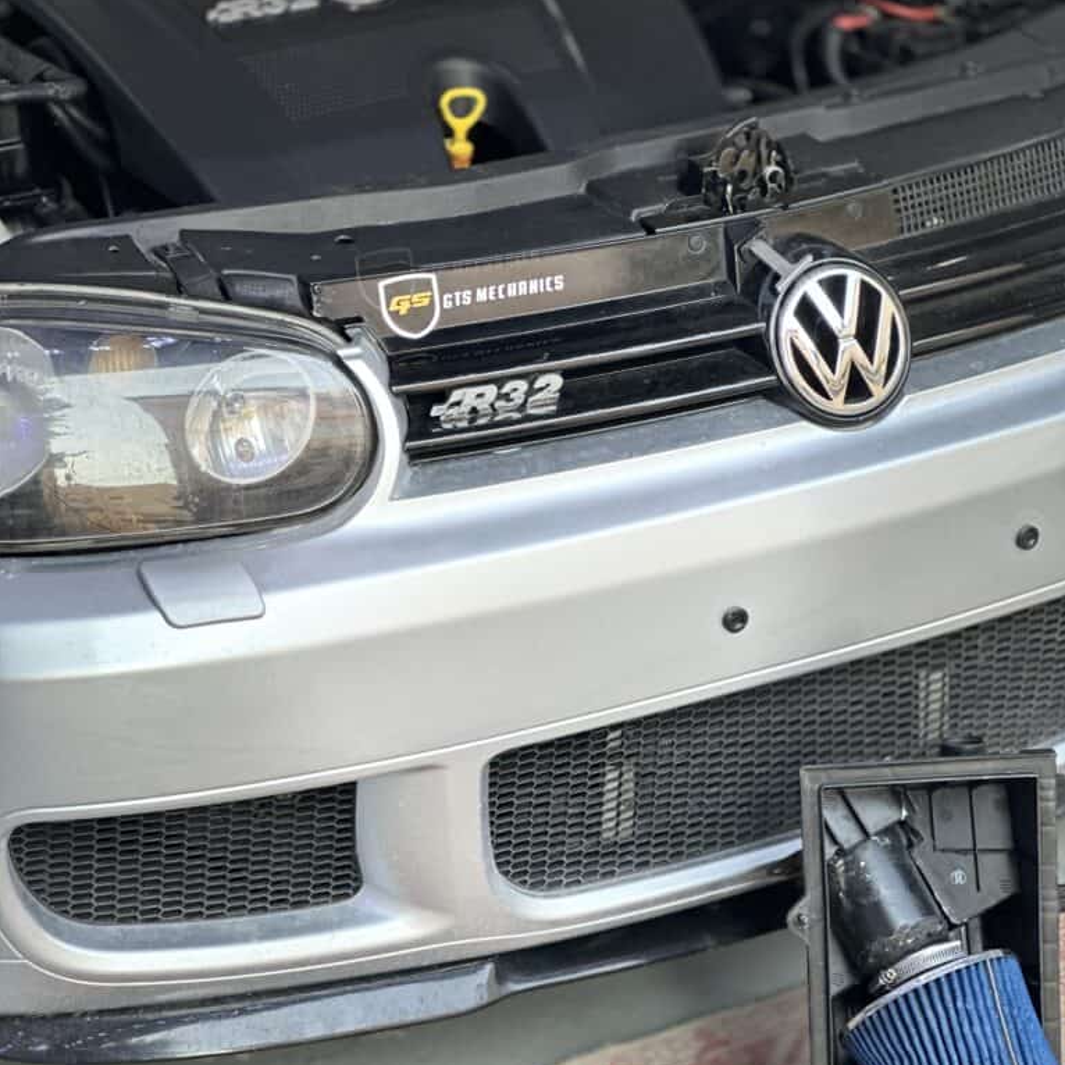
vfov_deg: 19.1
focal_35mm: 91
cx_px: 532
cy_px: 573
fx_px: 3168
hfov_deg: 19.1
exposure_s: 1/100
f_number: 2.8
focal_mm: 9
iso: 100
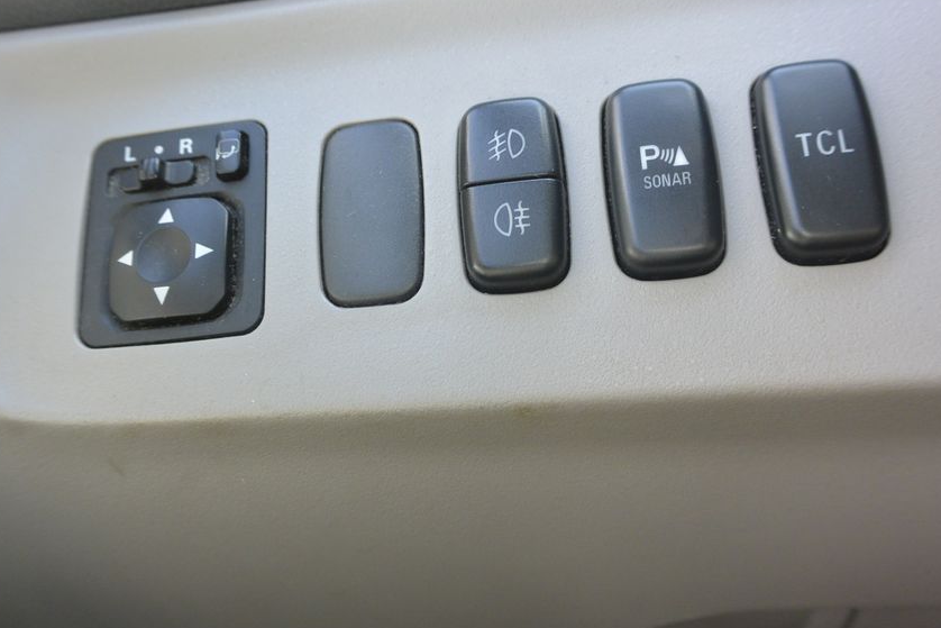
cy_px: 318
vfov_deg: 40.0
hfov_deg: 57.2
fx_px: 863
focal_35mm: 33
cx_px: 468
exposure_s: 1/125
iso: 400
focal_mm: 10
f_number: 3.5
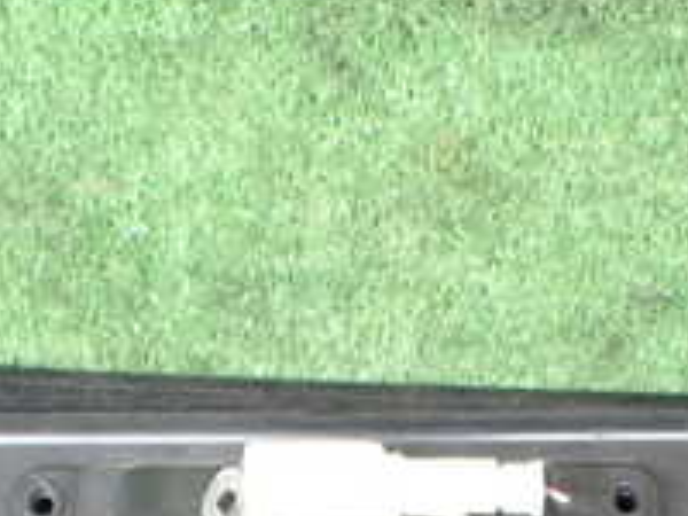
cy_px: 671
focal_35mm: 90
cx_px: 313
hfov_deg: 21.8
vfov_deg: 15.6
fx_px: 1789
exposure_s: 1/125
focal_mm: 5.4
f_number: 2.3
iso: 640
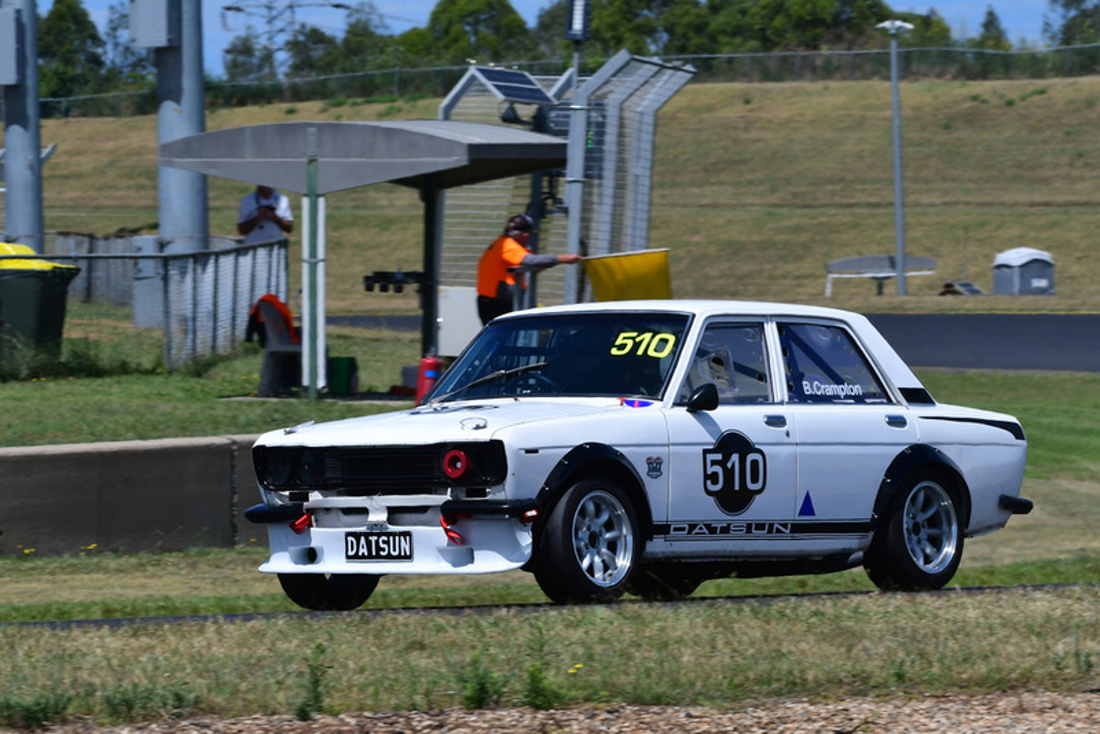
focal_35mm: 300
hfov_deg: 6.9
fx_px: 9169
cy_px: 367
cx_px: 550
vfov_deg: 4.6
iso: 250
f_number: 11
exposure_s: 1/640
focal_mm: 200
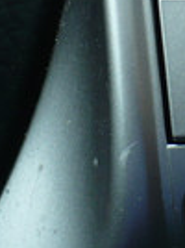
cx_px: 276
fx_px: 1265
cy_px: -57
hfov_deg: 8.2
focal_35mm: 177
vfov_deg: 11.0
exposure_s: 1/80
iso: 100
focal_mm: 6.1
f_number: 2.8
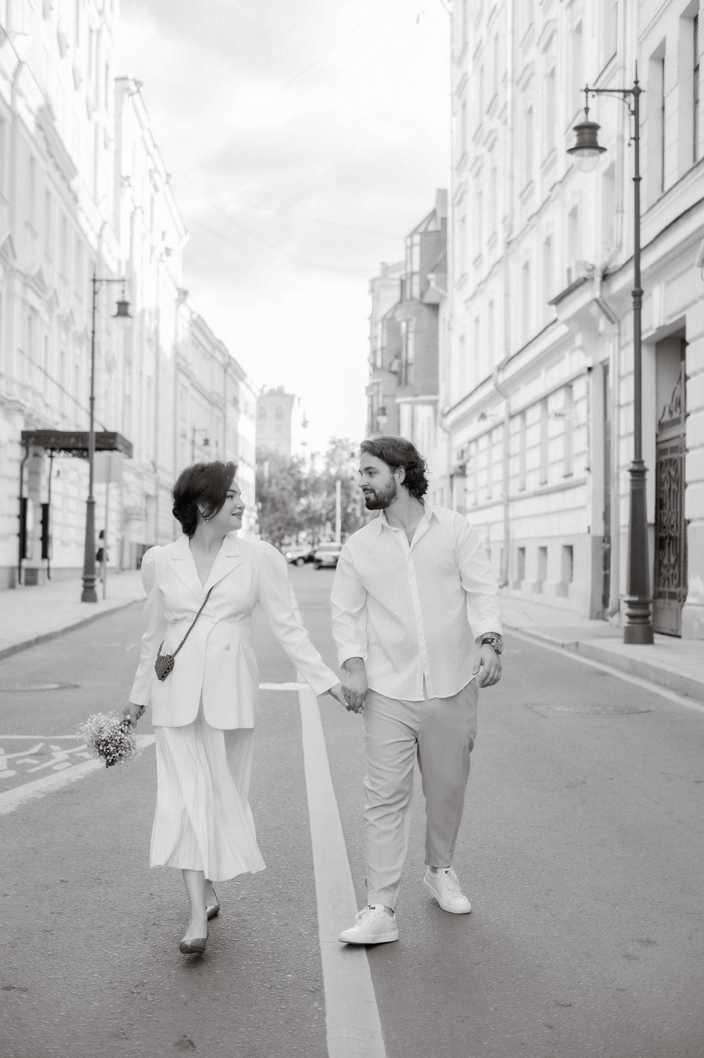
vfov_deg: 39.6
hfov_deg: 27.0
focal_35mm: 50
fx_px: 1469
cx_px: 352
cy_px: 529
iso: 250
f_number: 3.2
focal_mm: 50
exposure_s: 1/500
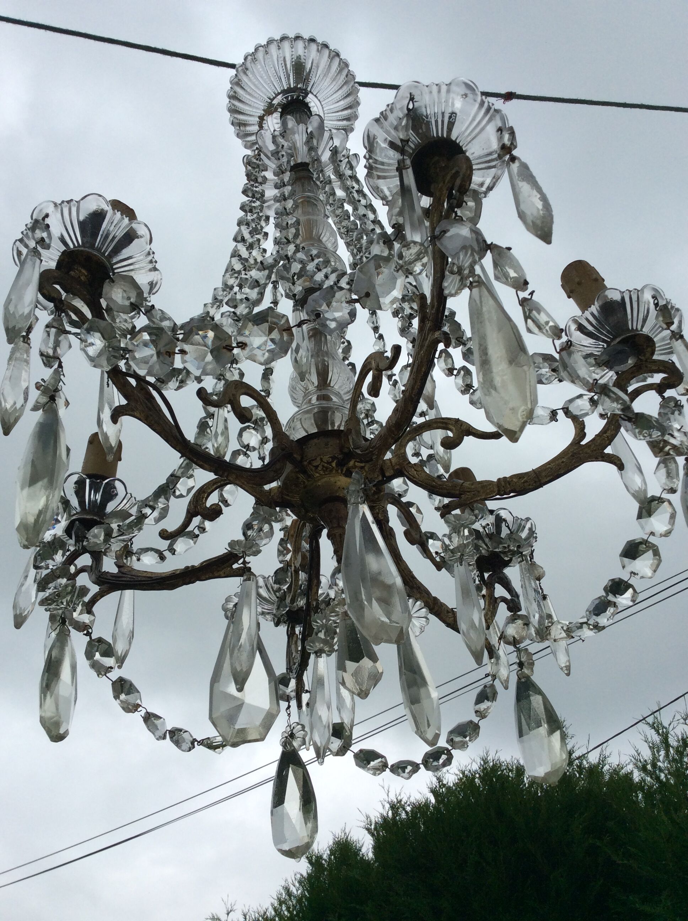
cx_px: 344
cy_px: 460
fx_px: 850
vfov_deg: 56.9
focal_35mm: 32
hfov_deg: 44.1
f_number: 2.4
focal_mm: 3.3
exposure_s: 1/635
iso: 32
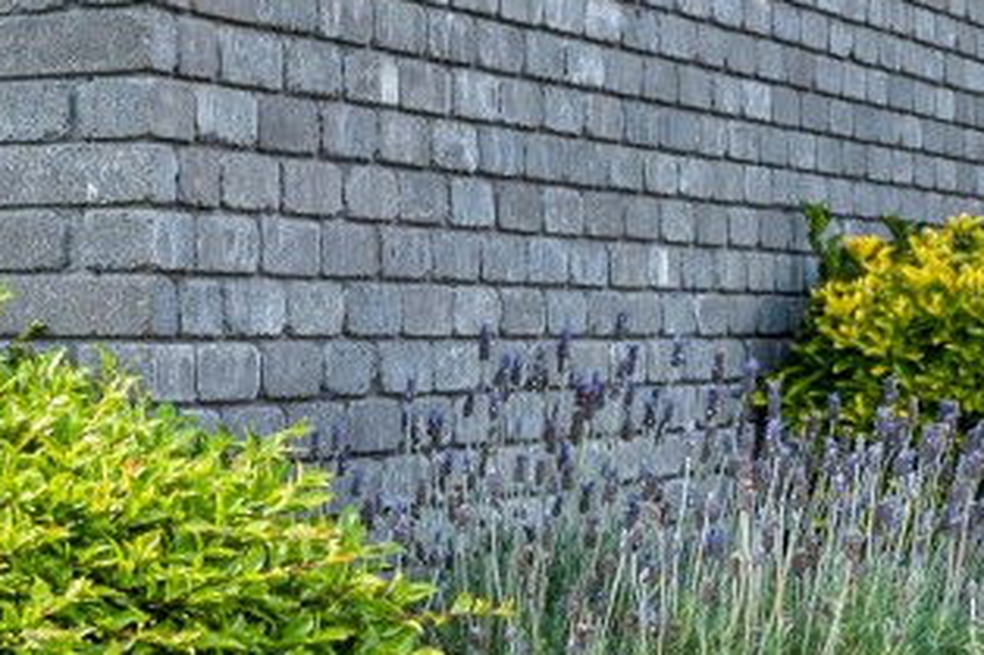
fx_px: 2925
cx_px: -1451
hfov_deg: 13.4
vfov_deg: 12.8
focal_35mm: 107
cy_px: 387
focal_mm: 17.5
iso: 100
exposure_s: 1/320
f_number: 5
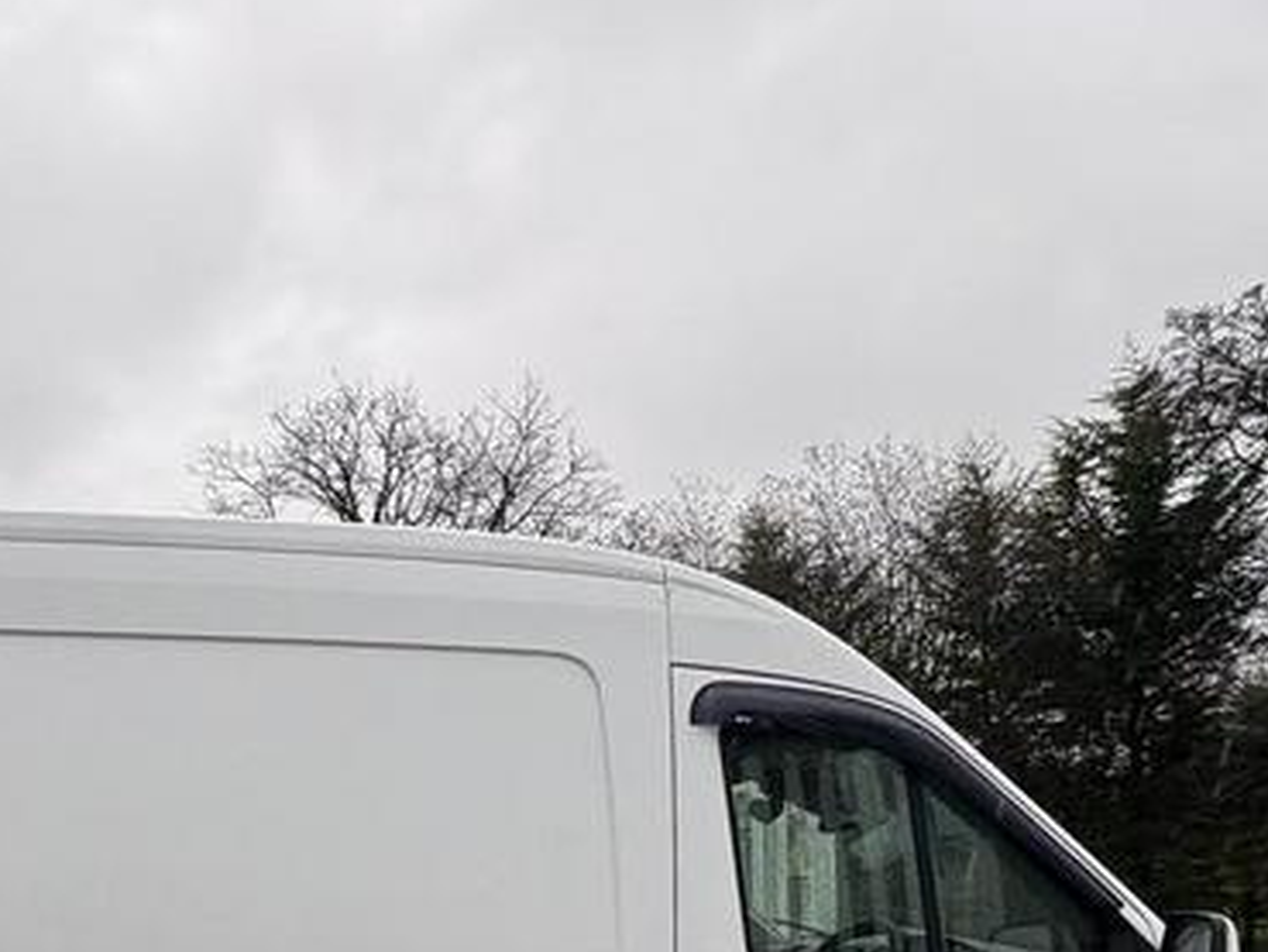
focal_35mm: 34
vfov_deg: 37.2
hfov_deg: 49.8
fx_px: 1246
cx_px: 203
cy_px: 962
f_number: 2.2
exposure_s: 1/104
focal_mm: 2.22
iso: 40
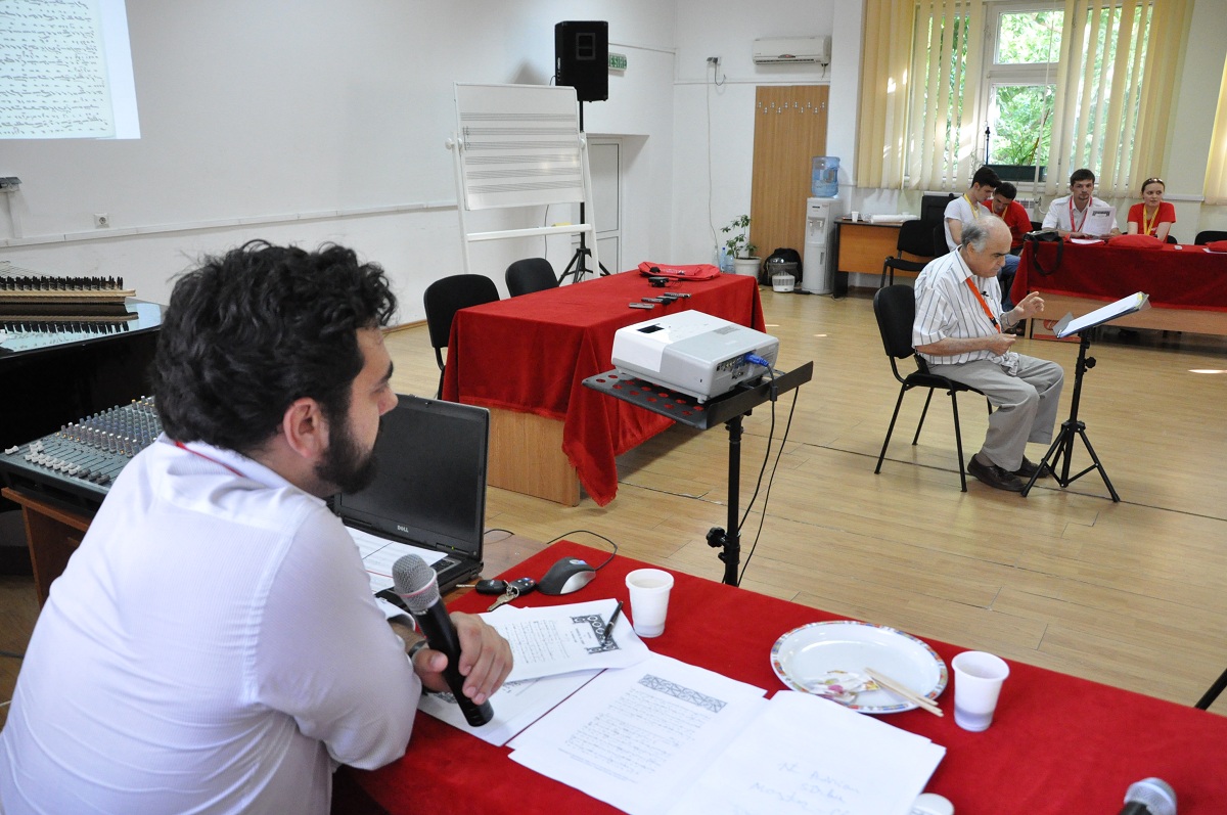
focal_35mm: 27
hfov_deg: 67.4
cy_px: 408
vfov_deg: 47.8
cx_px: 614
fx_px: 919
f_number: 4
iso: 2500
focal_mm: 18
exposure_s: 1/60
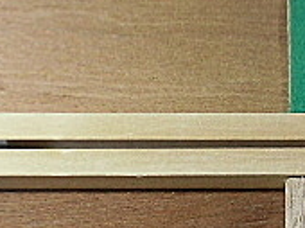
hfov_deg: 13.0
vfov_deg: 9.7
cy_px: 246
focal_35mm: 151
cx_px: 276
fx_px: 1329
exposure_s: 1/80
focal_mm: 7.15
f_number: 4
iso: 400
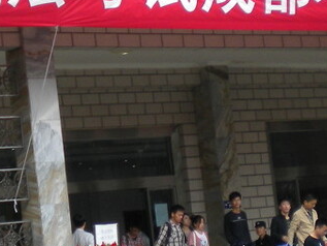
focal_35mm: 155
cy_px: 97
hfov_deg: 12.7
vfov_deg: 9.6
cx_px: 134
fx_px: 1465
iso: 80
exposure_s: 1/140
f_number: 3.5
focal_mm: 7.4
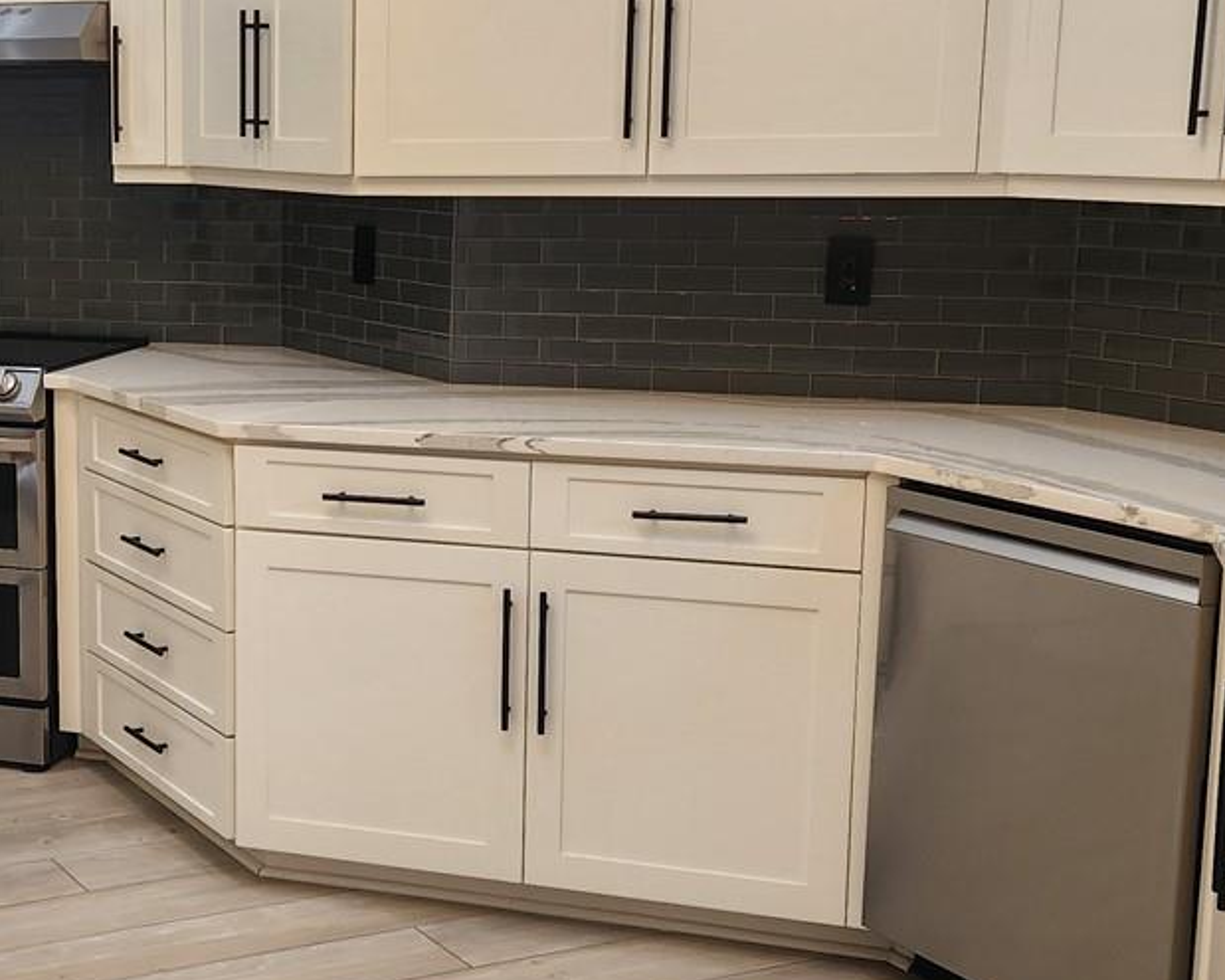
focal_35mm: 58
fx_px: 2102
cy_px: 485
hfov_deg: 31.1
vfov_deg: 26.2
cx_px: 142
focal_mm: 5.4
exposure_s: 1/120
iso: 125
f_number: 1.8
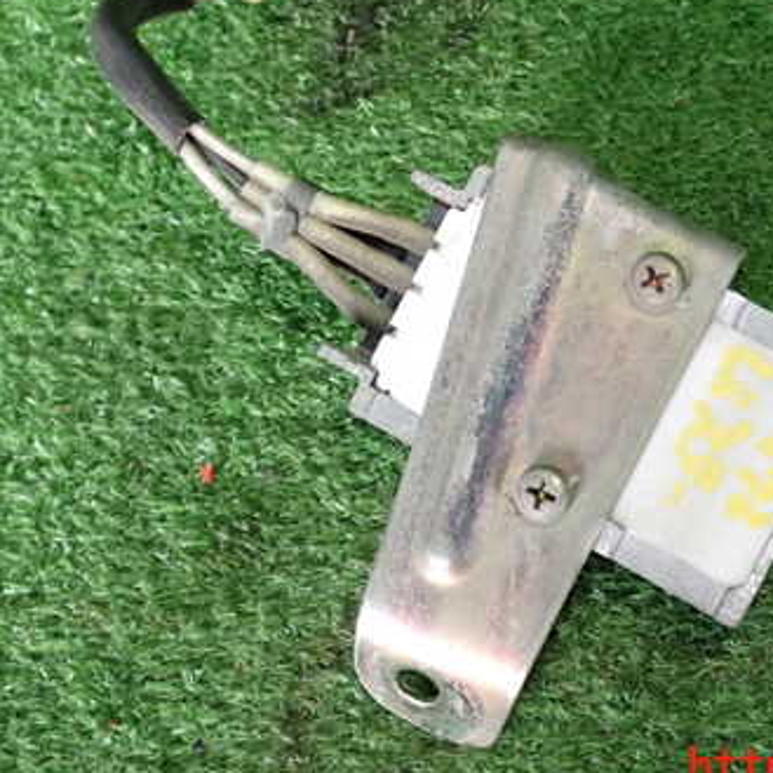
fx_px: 1667
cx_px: 515
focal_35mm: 66
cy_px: 270
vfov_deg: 26.0
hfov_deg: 26.0
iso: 640
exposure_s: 1/40
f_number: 2.8
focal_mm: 7.31
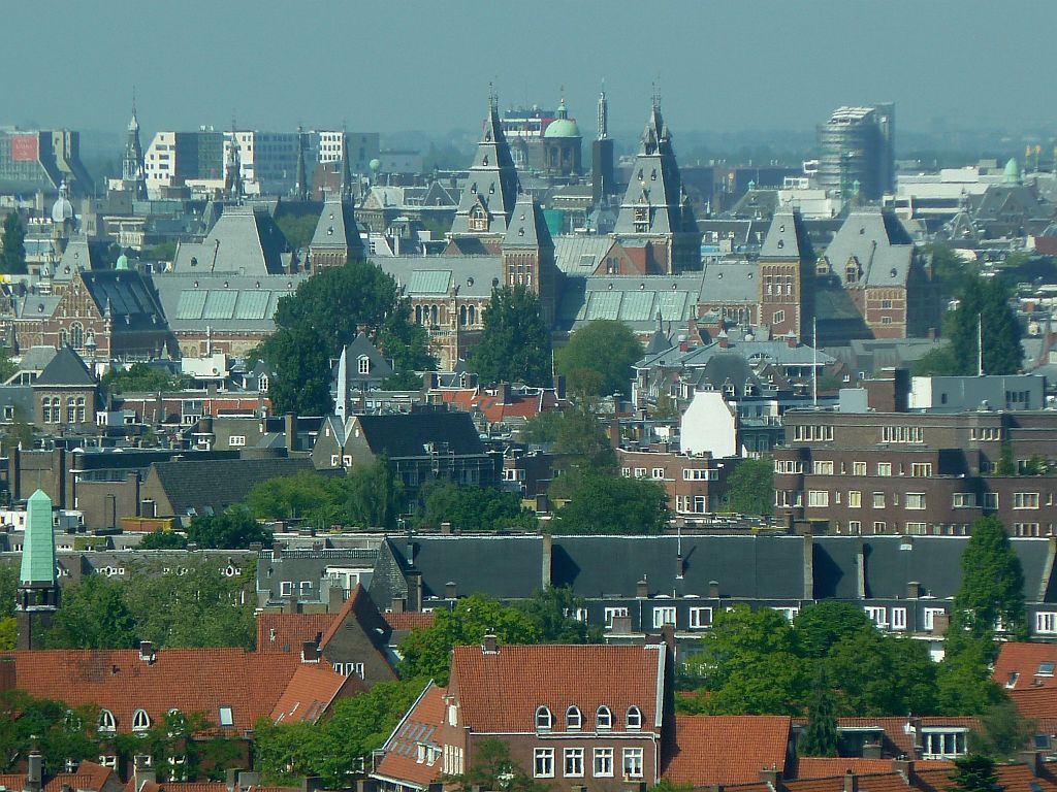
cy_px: 396
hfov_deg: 4.2
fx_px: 14321
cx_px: 528
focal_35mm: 469
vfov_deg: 3.2
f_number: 4.9
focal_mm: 49.2
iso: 80
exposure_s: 1/250
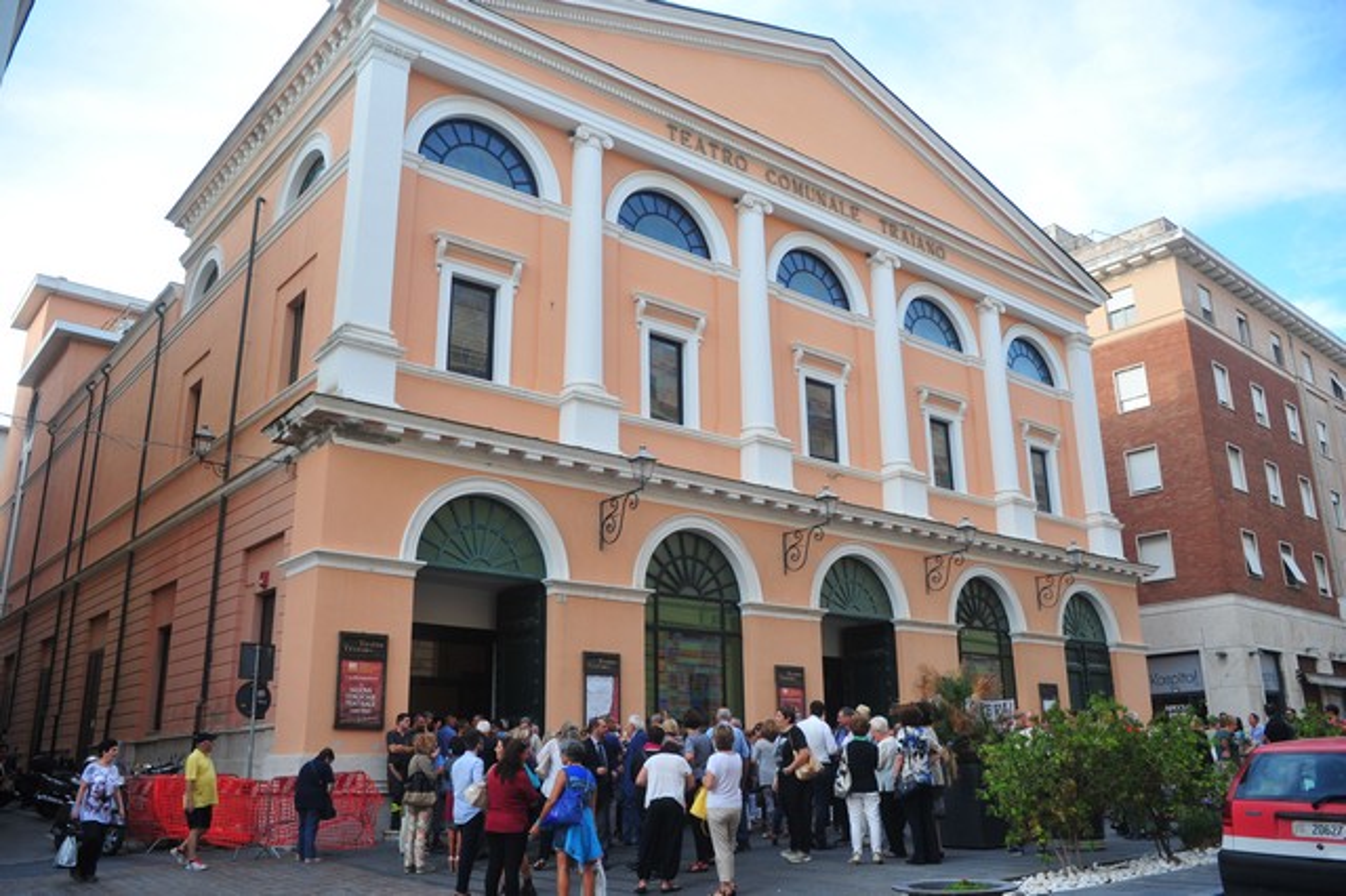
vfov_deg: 46.4
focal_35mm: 28
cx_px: 673
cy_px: 448
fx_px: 1046
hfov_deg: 65.5
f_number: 7.1
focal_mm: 28
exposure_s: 1/320
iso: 640
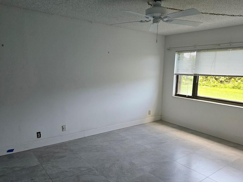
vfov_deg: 51.2
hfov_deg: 65.3
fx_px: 190
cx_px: 129
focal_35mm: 27
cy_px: 101
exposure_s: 1/207
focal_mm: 5.4
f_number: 1.8
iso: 200
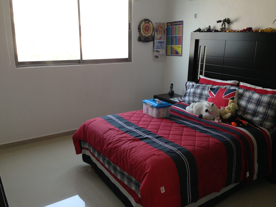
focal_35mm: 33
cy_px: 104
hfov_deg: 55.4
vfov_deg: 42.9
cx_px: 138
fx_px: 263
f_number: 2.4
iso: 80
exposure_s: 1/100
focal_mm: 4.13
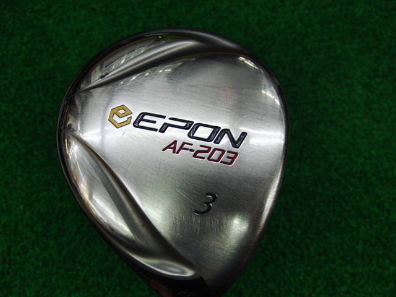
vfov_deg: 38.7
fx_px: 423
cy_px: 148
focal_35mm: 37
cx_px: 198
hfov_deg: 50.1
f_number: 3.6
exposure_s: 1/80
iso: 200
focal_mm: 6.42
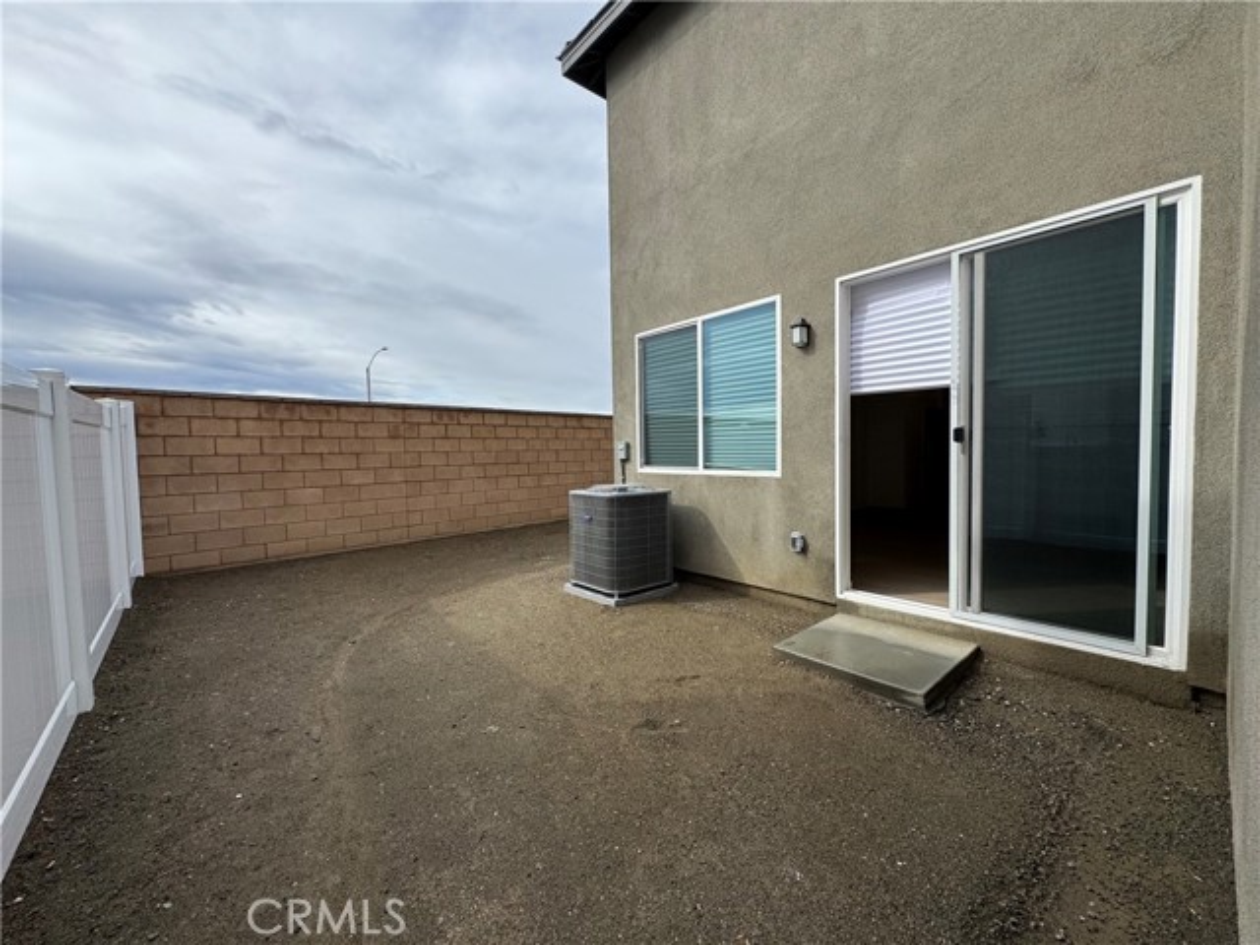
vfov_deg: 85.7
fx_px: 510
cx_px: 630
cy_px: 472
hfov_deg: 102.1
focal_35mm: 14
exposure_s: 1/1198
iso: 50
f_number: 2.2
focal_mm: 2.22
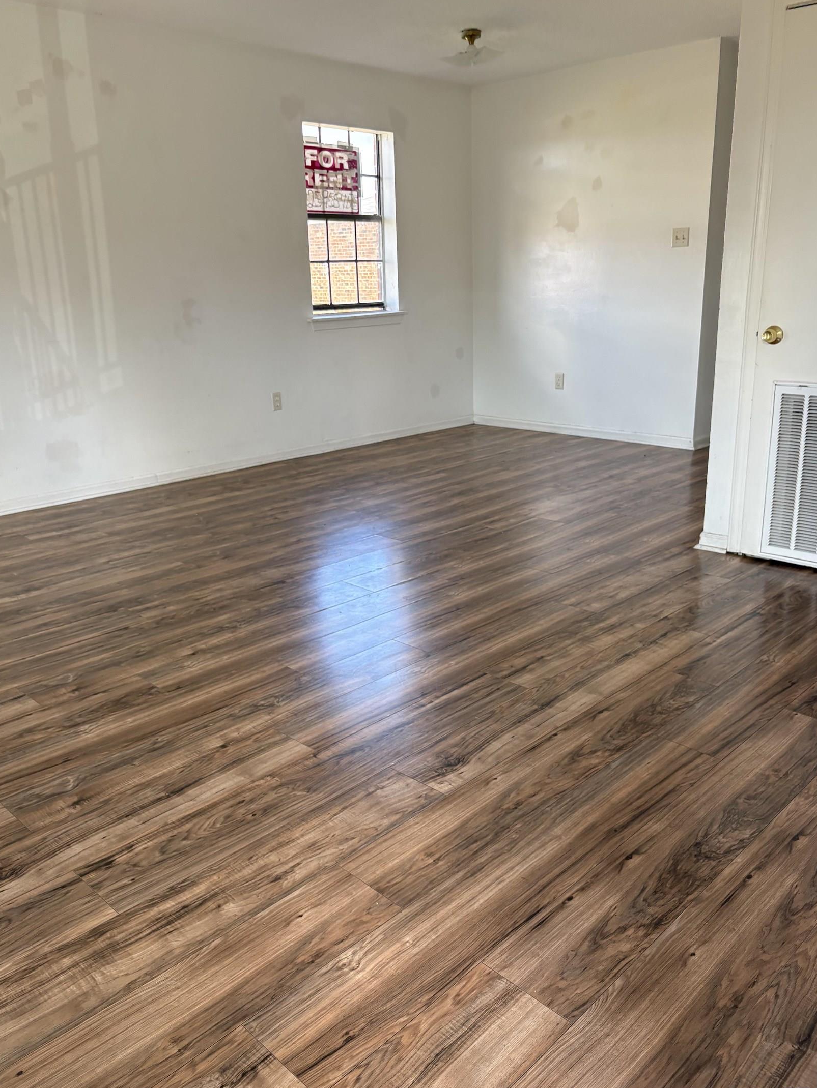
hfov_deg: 49.8
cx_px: 420
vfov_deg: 63.4
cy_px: 532
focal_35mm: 28
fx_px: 881
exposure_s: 1/136
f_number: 1.6
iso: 125
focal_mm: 5.96
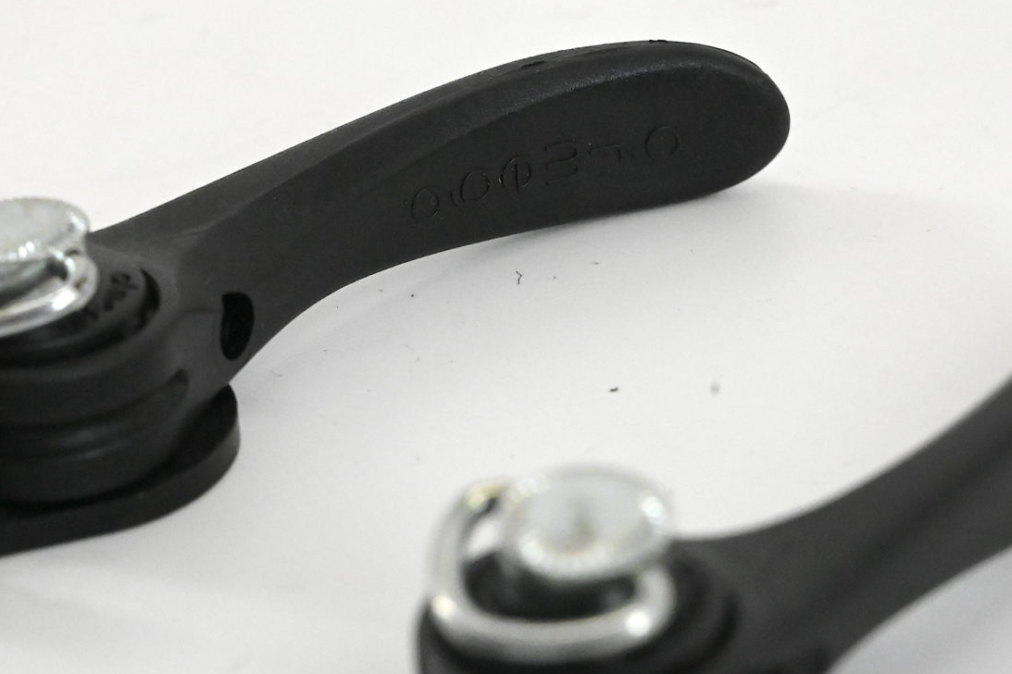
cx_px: 481
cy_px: 424
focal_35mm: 123
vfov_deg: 11.1
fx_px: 3456
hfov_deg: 16.7
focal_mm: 70
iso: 9000
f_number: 13
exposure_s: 1/640
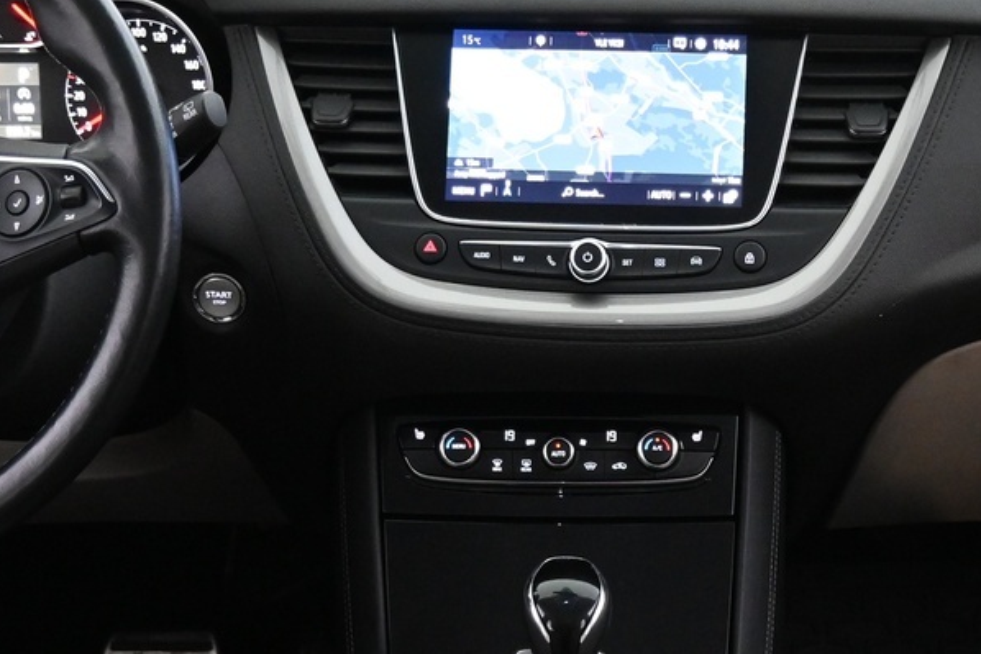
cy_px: 464
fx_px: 1772
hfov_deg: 30.9
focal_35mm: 65
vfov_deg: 20.8
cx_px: 582
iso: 2800
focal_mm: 16
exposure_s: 1/25
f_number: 3.5
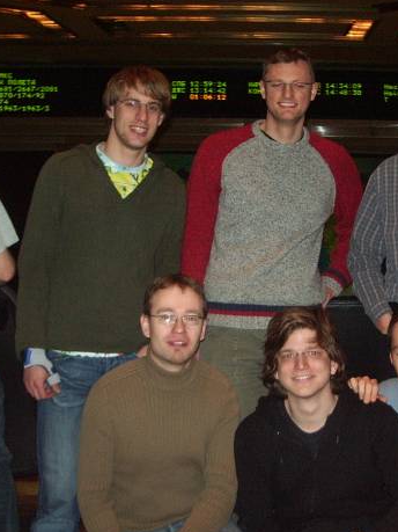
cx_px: 302
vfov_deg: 31.7
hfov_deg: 23.7
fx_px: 936
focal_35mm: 61
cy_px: 300
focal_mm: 5.8
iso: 200
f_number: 2.6
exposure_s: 1/40
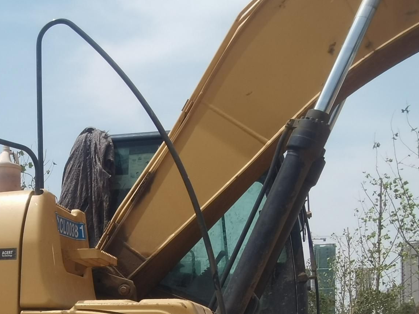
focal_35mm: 49
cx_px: 30
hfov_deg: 36.1
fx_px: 593
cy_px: 319
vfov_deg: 27.8
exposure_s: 1/1250
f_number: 2.2
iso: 50
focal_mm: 2.26
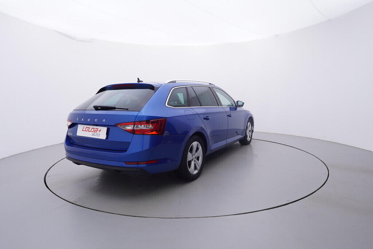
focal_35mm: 22
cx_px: 186
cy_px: 124
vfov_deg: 56.2
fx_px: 233
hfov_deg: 77.3
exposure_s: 1/80
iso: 200
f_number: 5
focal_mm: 15
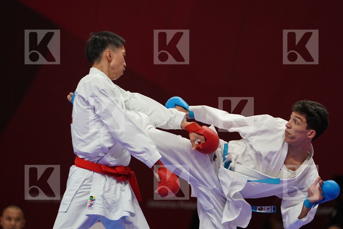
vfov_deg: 3.8
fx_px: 3411
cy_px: 114
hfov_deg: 5.8
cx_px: 172
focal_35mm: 358
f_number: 4
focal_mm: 239
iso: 2500
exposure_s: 1/1000
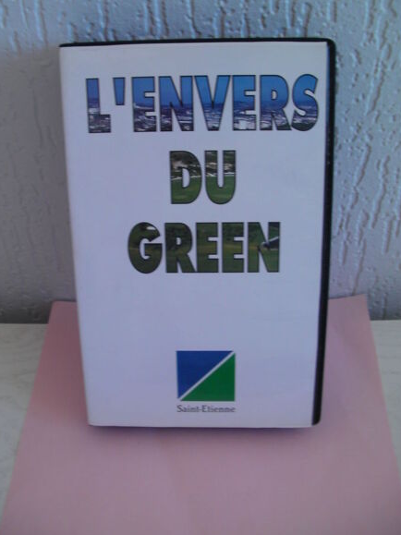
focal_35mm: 42
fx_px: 649
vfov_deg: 44.8
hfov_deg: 34.3
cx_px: 189
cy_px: 249
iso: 66
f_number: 3.5
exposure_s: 1/30
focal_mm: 6.3
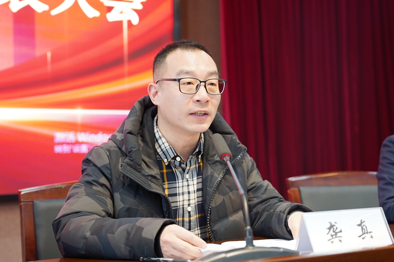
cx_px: 197
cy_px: 131
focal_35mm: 52
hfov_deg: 38.0
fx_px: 572
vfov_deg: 25.8
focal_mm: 52.3
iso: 800
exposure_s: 1/60
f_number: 2.8
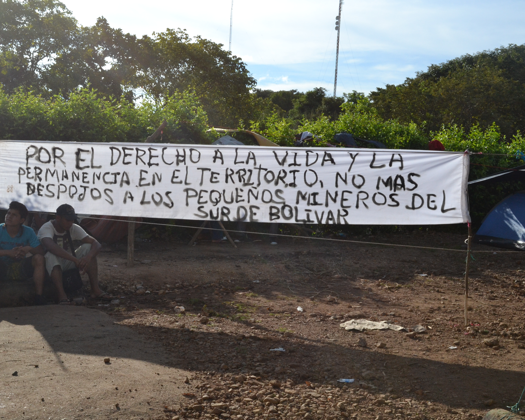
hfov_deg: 36.6
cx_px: 243
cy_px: 210
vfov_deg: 29.7
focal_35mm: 51
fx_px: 792
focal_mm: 30
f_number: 14
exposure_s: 1/800
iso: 800
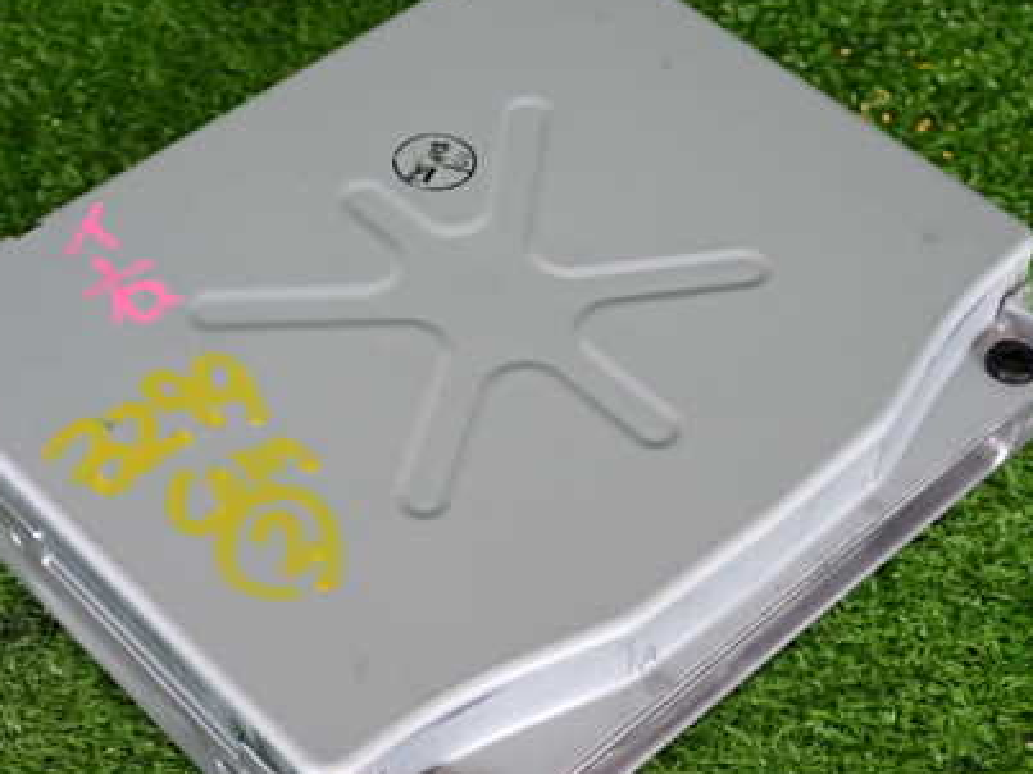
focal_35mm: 70
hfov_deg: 27.8
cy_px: 420
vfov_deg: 21.0
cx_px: 482
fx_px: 2088
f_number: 3.1
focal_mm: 8.4
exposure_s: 1/50
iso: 320
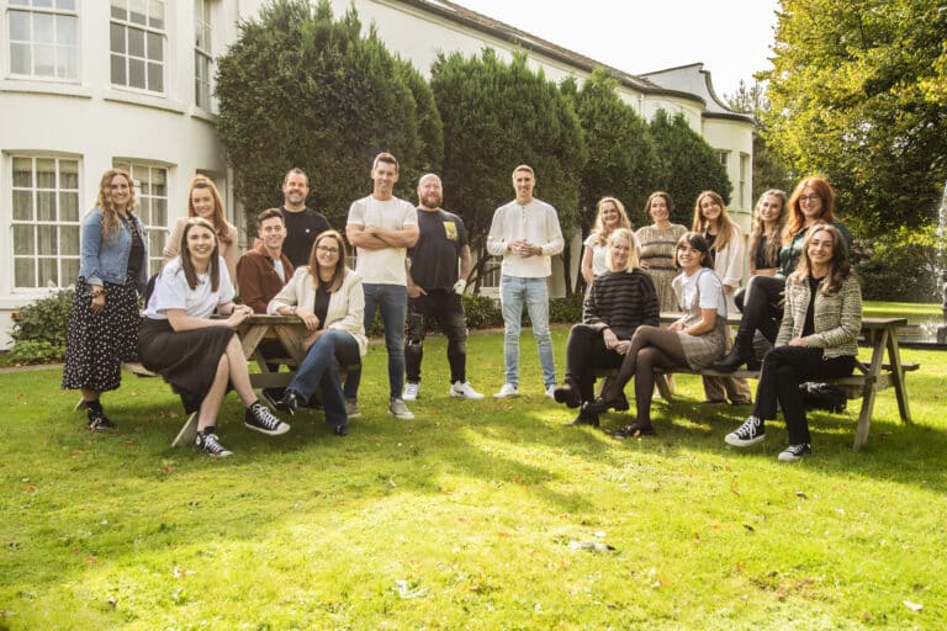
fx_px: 789
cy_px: 316
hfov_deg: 61.9
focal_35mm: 30
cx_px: 474
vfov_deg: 43.6
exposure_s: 1/160
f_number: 5
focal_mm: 20
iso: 125
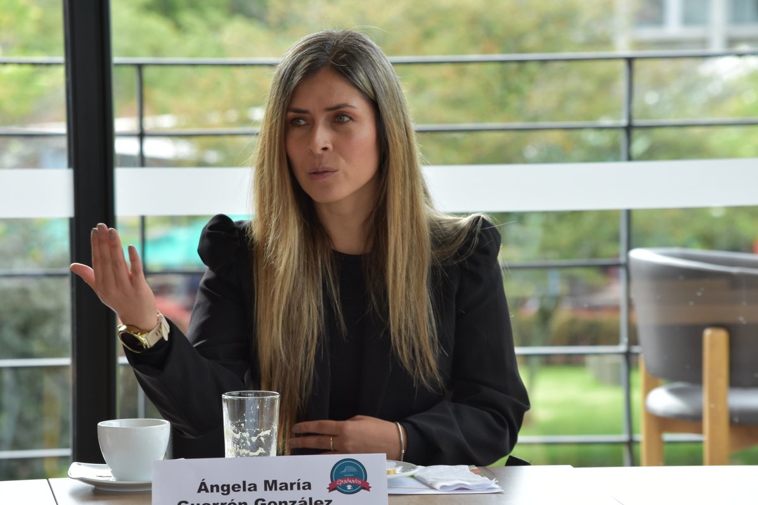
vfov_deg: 7.6
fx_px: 3790
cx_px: 379
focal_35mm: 180
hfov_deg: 11.4
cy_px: 252
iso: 800
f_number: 8
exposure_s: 1/250
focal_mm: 120
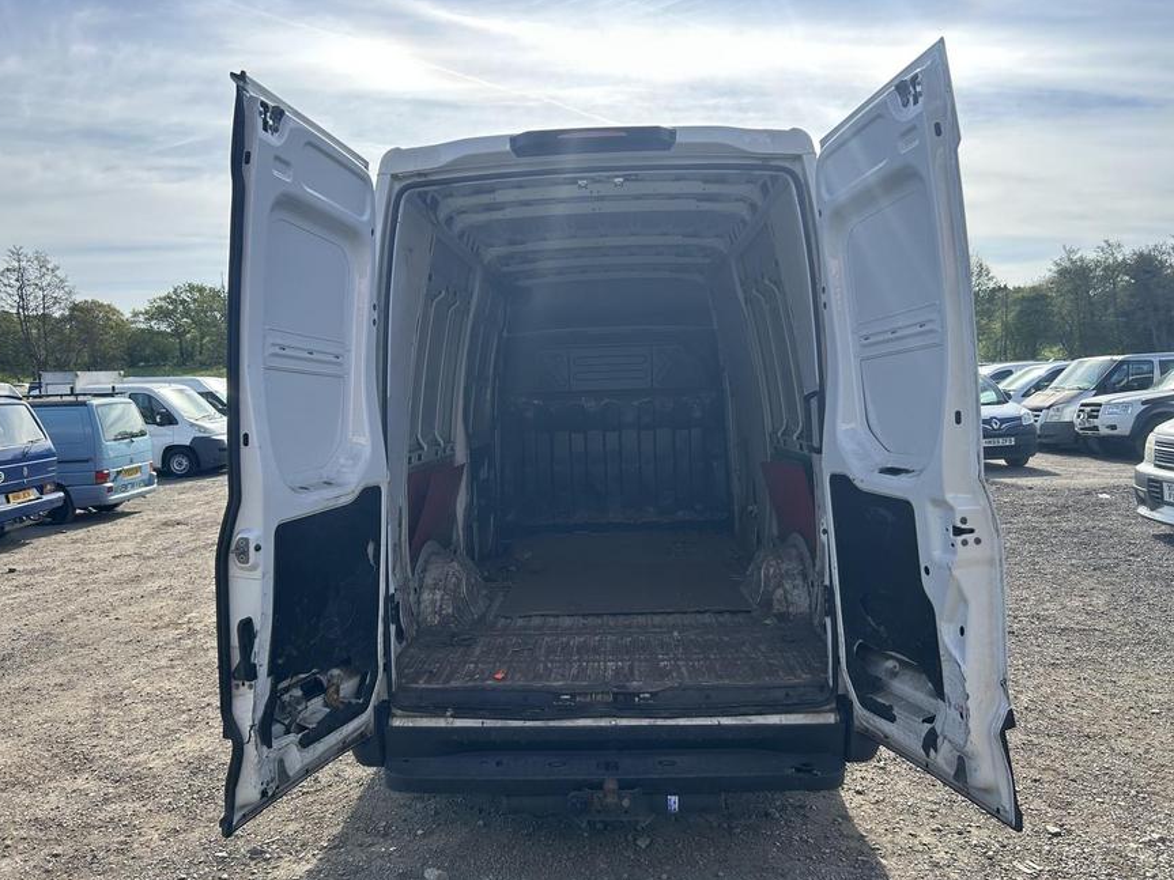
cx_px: 566
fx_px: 916
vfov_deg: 51.3
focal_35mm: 27
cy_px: 430
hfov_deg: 65.3
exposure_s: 1/1698
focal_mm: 5.7
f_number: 1.5
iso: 50
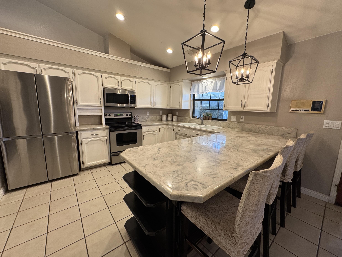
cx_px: 171
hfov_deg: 102.1
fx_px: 138
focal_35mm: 14
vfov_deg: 85.7
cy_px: 128
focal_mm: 2.22
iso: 200
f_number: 2.2
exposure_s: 1/120
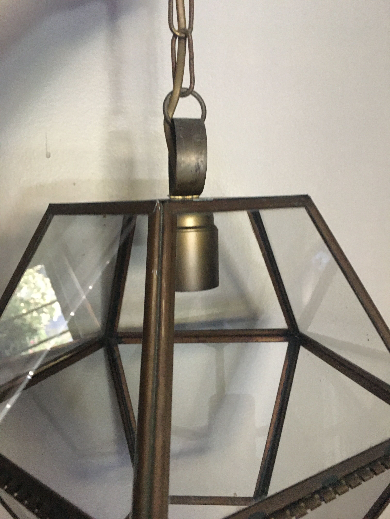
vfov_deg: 61.7
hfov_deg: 48.2
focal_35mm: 29
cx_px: 195
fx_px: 436
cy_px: 260
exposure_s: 1/8
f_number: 2.2
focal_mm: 4.15
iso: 125
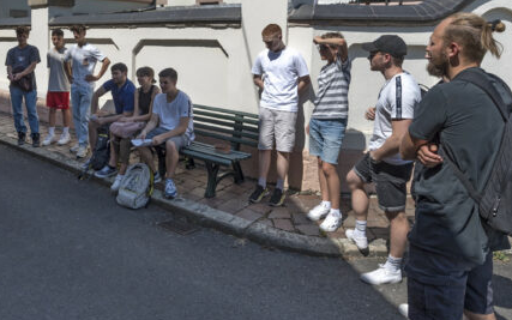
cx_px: 127
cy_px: 75
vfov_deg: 37.3
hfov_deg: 55.3
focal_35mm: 33
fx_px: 461
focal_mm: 18
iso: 200
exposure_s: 1/1000
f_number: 8
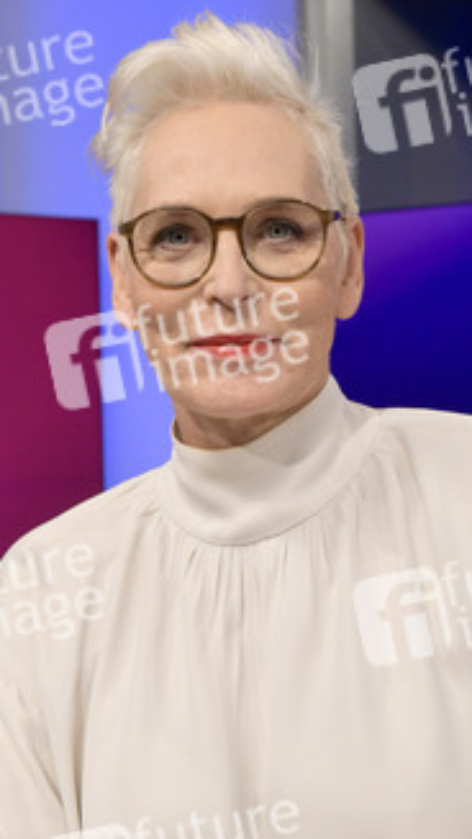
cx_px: 251
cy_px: 477
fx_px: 1424
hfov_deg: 18.8
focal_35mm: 64
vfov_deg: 32.8
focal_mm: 50
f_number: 6.3
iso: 1600
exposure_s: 1/200
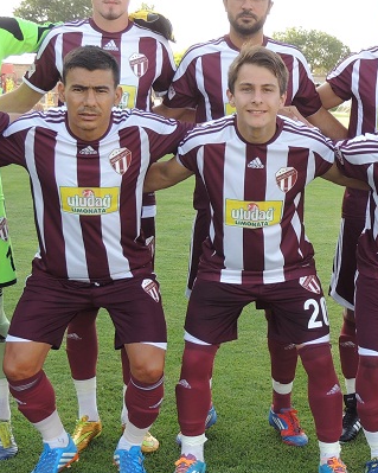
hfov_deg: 19.3
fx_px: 1105
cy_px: 239
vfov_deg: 24.1
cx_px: 291
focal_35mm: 79
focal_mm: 6.2
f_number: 3.3
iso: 100
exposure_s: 1/125
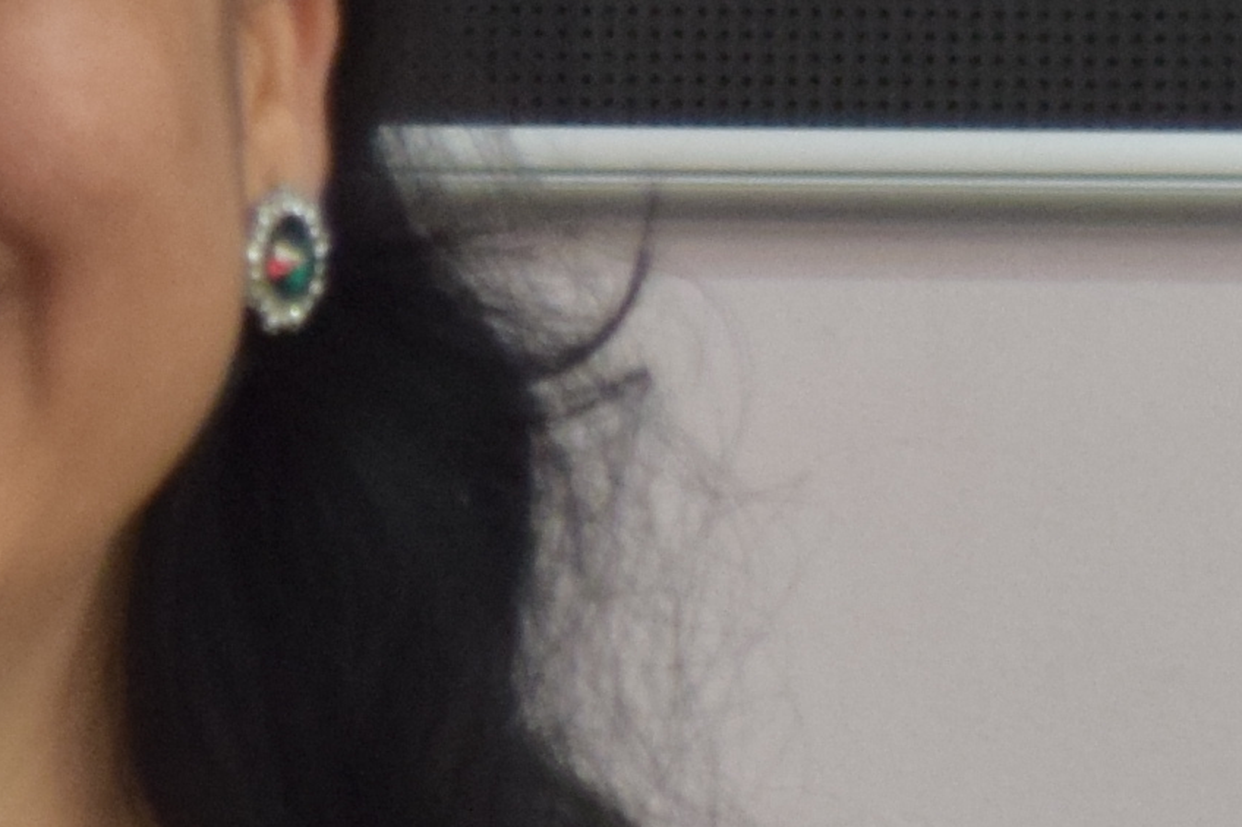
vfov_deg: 3.8
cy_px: 1206
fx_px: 12451
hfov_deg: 5.7
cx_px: 63
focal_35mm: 361
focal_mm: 34
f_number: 4.5
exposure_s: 1/60
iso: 800
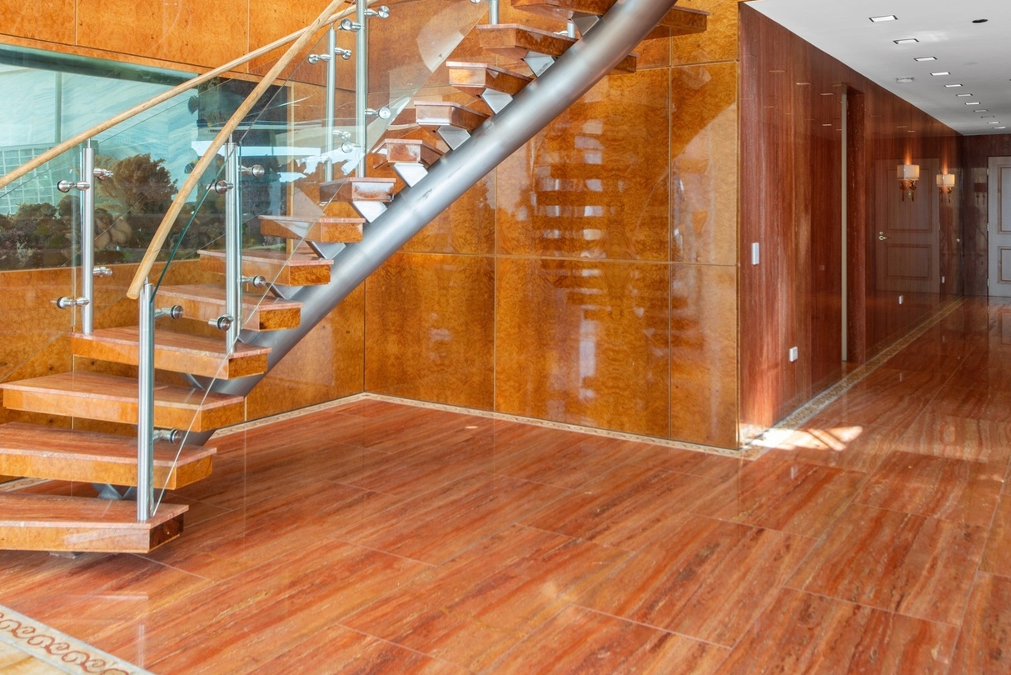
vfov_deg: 40.7
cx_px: 500
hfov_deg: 58.7
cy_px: 228
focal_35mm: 32
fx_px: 899
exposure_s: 1/1.67
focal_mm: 24
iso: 100
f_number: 9
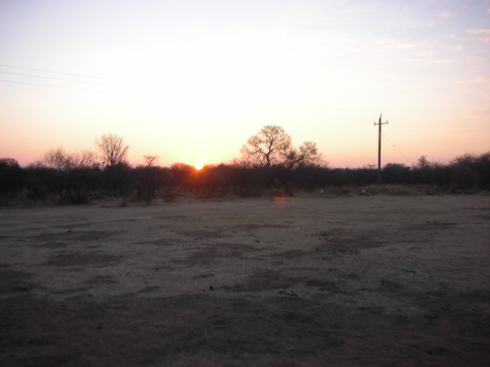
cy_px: 184
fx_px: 495
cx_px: 245
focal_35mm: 35
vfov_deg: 40.7
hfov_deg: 52.6
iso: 50
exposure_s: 1/78.3
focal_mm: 5.8
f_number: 3
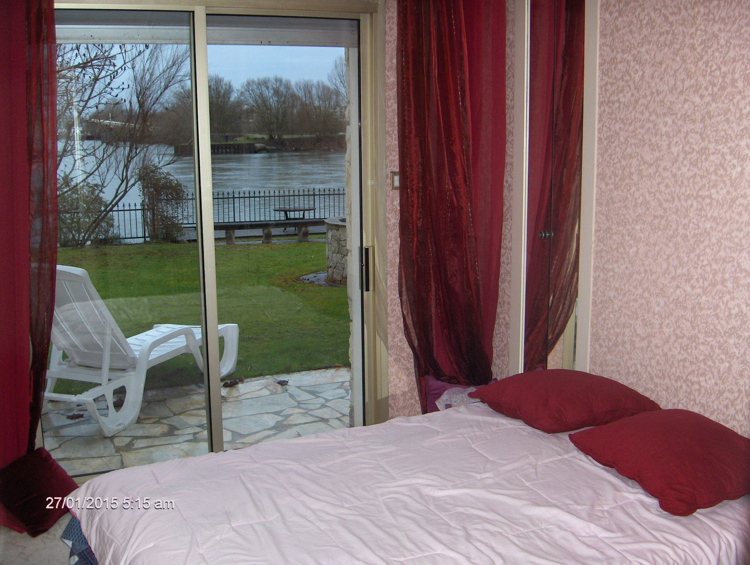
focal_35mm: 39
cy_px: 282
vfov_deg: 36.9
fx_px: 846
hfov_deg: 47.8
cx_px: 375
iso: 100
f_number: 2.8
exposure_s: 1/60
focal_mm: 8
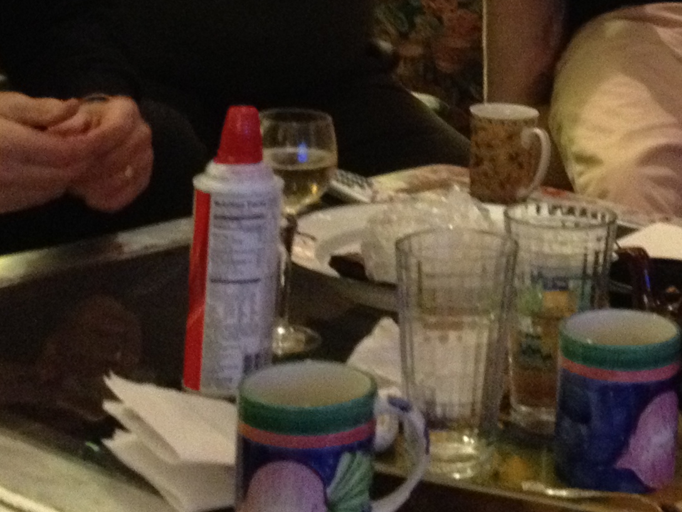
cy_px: -142
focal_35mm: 105
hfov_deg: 18.4
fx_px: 2069
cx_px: 609
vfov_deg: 13.6
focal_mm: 4.28
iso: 500
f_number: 2.4
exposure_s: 1/15
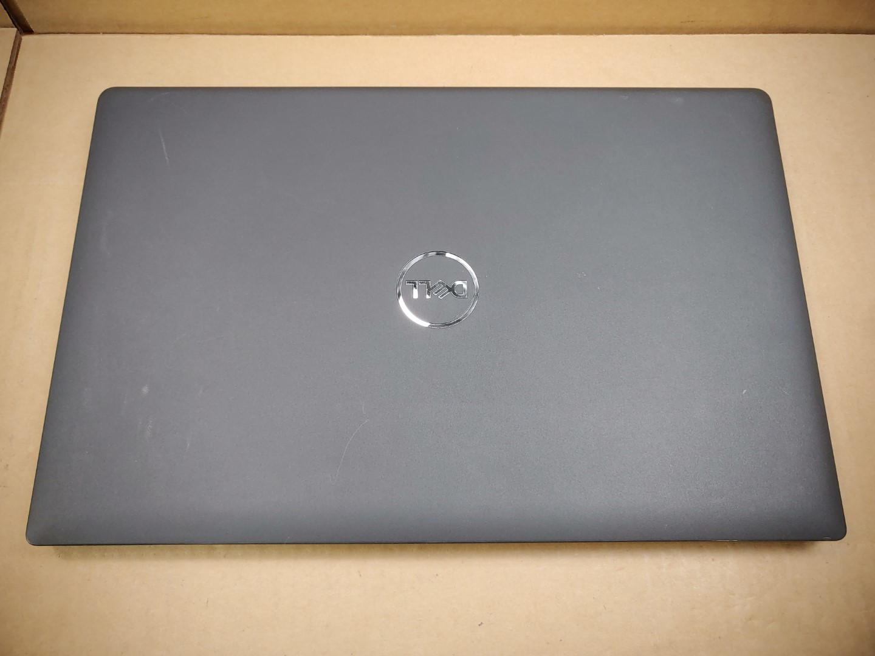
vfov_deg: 49.7
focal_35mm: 28
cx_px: 438
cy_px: 328
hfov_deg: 63.4
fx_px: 708
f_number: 1.8
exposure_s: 1/120
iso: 100
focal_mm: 4.36
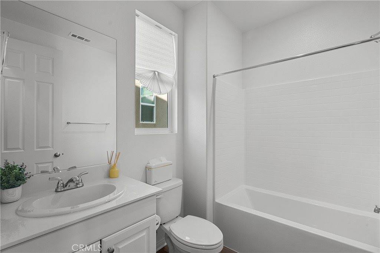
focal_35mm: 16
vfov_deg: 73.8
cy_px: 126
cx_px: 190
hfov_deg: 96.7
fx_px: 169
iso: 2000
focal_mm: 16
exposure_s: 1/20
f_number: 8
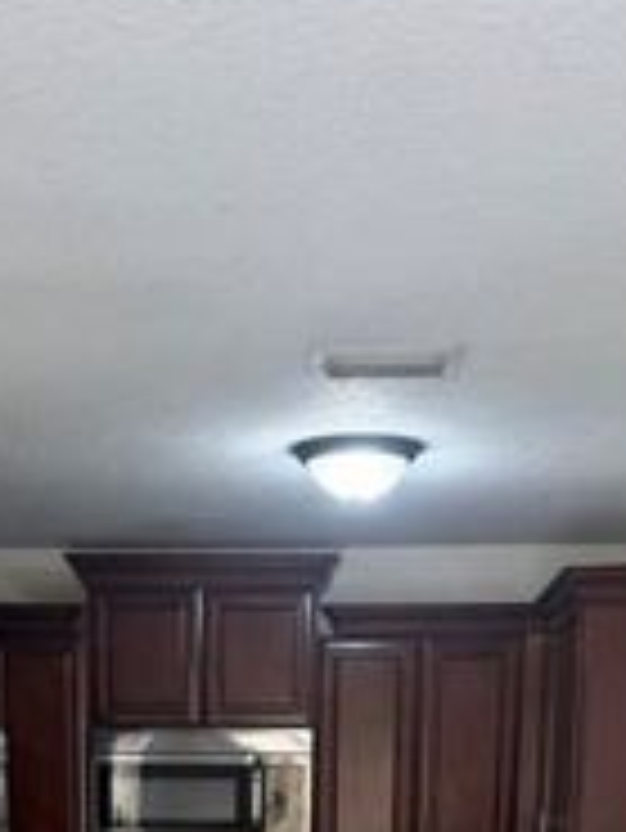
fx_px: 1662
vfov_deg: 24.1
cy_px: 1129
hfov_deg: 21.3
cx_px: 223
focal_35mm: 69
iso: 125
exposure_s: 1/60
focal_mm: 6.76
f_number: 1.78
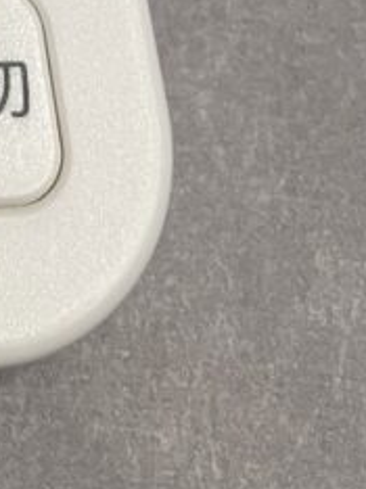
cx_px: -328
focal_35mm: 114
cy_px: -527
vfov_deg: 14.1
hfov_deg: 11.8
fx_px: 1610
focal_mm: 4.2
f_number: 1.6
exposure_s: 1/60
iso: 80
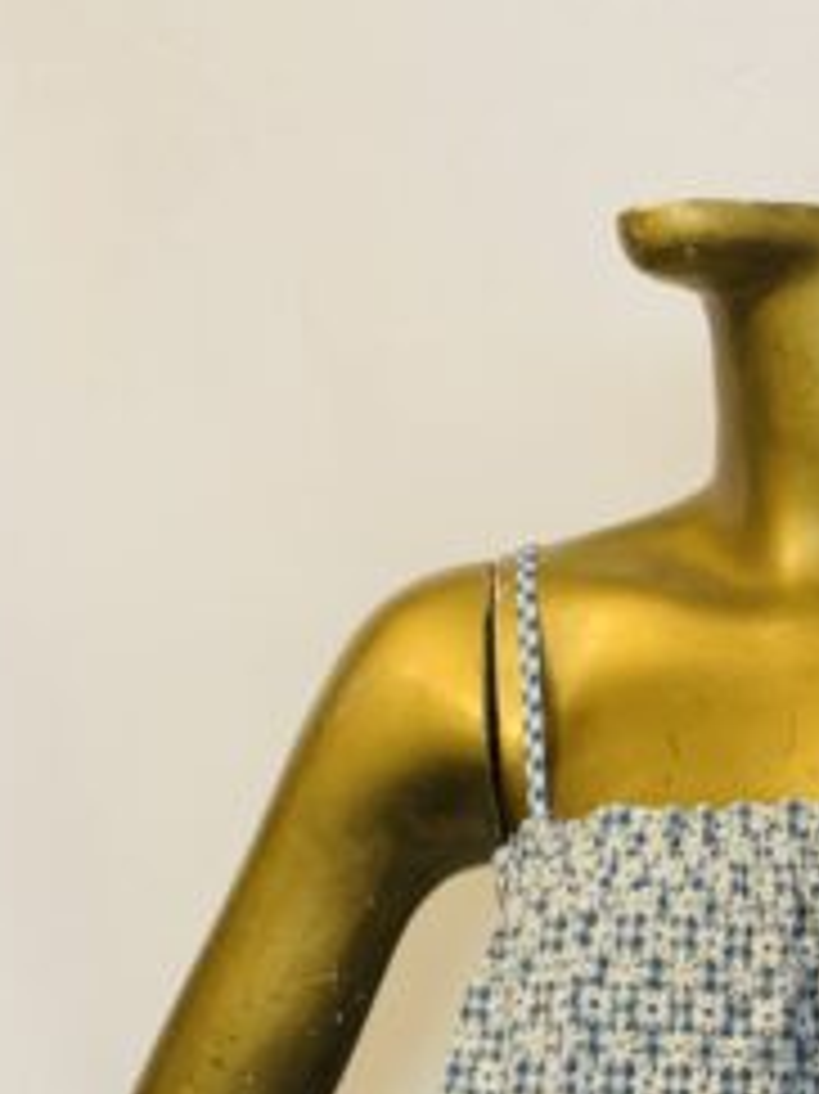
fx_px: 1800
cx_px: 842
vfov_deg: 31.4
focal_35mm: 57
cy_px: 1083
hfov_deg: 24.3
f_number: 1.8
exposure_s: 1/50
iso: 250
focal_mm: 4.25
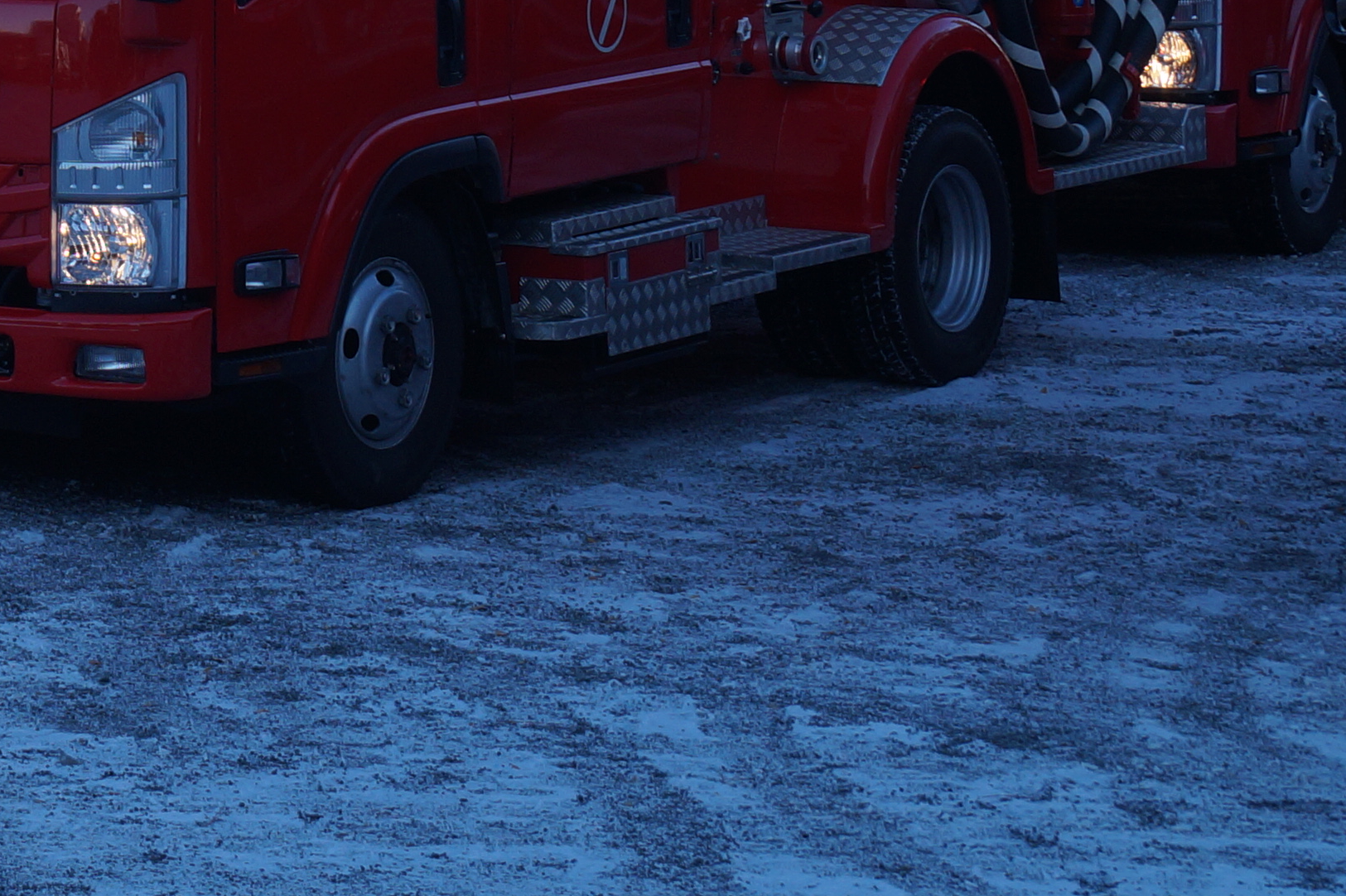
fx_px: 5269
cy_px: -601
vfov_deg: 9.4
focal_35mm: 141
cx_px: -846
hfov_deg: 13.5
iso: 100
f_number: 7.1
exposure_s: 1/160
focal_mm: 28
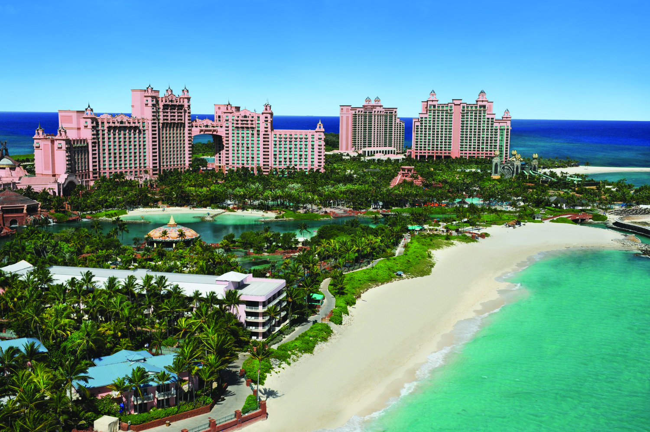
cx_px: 325
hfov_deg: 44.5
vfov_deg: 30.5
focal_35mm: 44
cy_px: 216
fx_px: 794
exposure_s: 1/1000
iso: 400
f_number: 18
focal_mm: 44
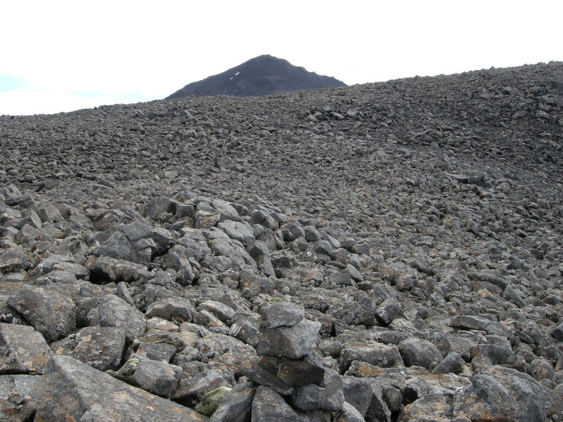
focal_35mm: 35
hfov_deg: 52.6
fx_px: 569
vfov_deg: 40.7
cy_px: 211
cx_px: 282
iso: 100
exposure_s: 1/217
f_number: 4.8
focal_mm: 7.5
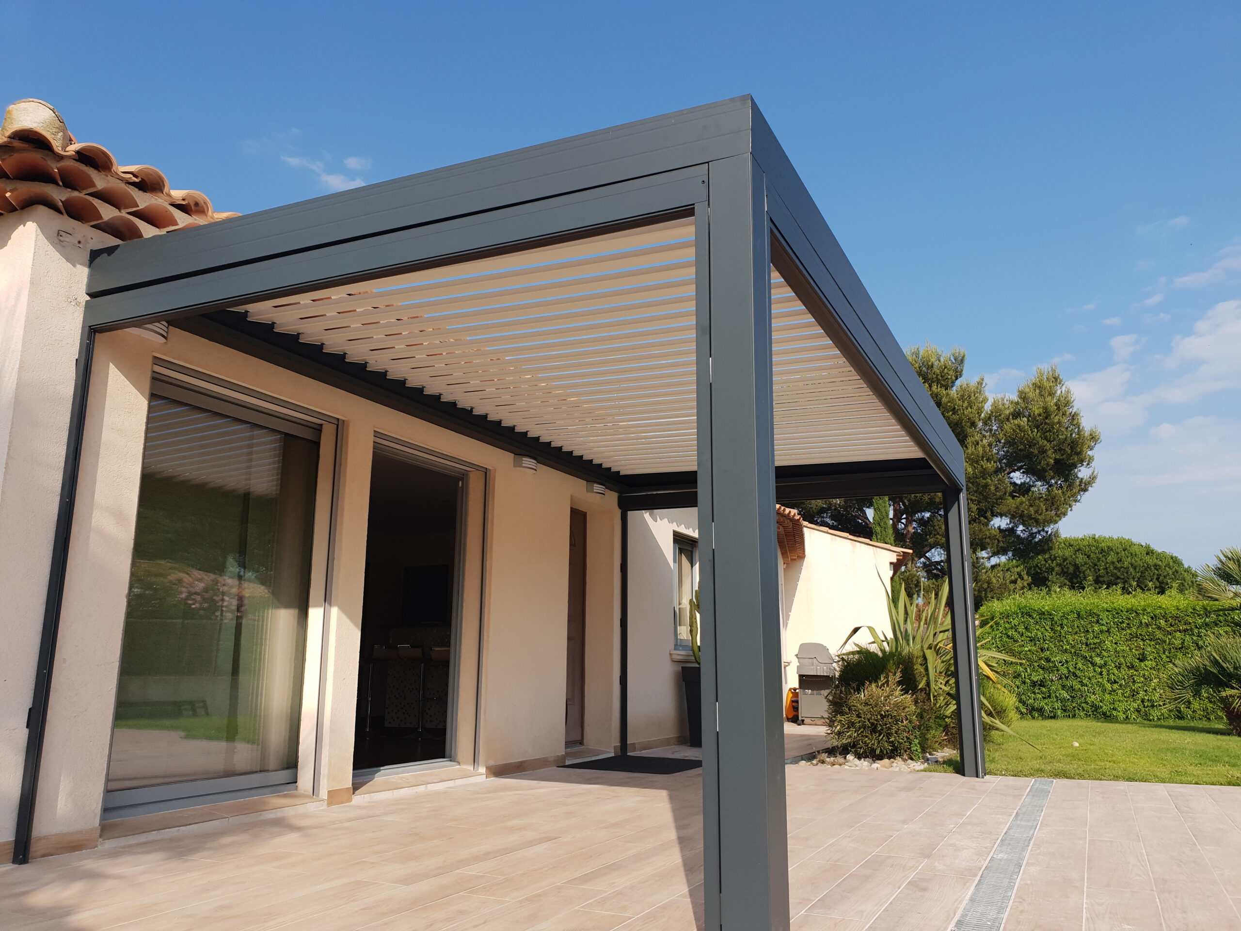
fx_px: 932
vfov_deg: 53.1
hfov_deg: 67.3
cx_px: 620
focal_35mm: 26
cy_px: 466
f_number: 2.4
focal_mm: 4.3
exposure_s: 1/1486
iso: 50
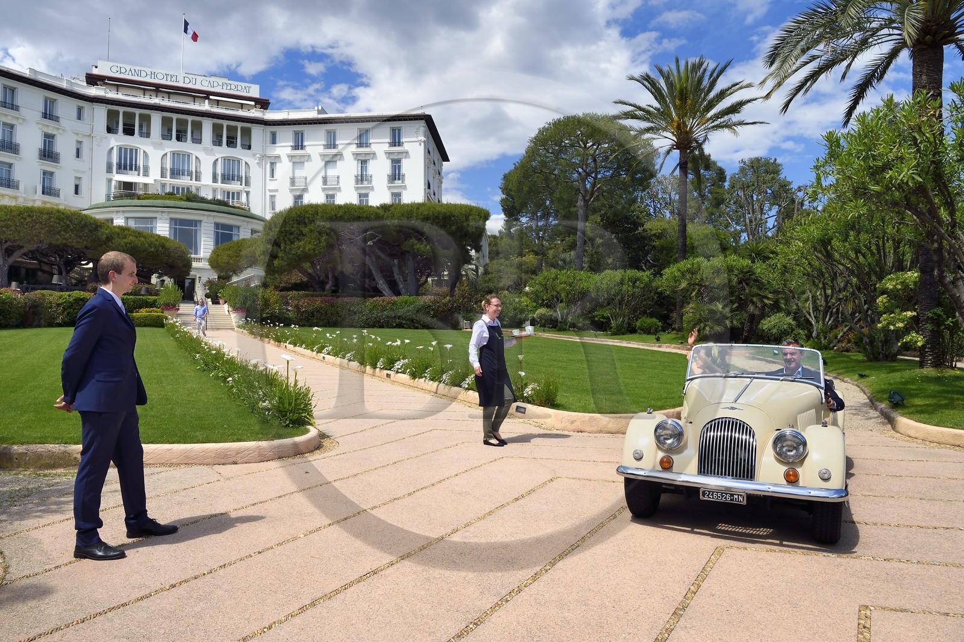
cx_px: 482
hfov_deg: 67.4
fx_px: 723
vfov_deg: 47.9
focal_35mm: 27
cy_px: 321
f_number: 13
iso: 200
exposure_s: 1/250
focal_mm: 27
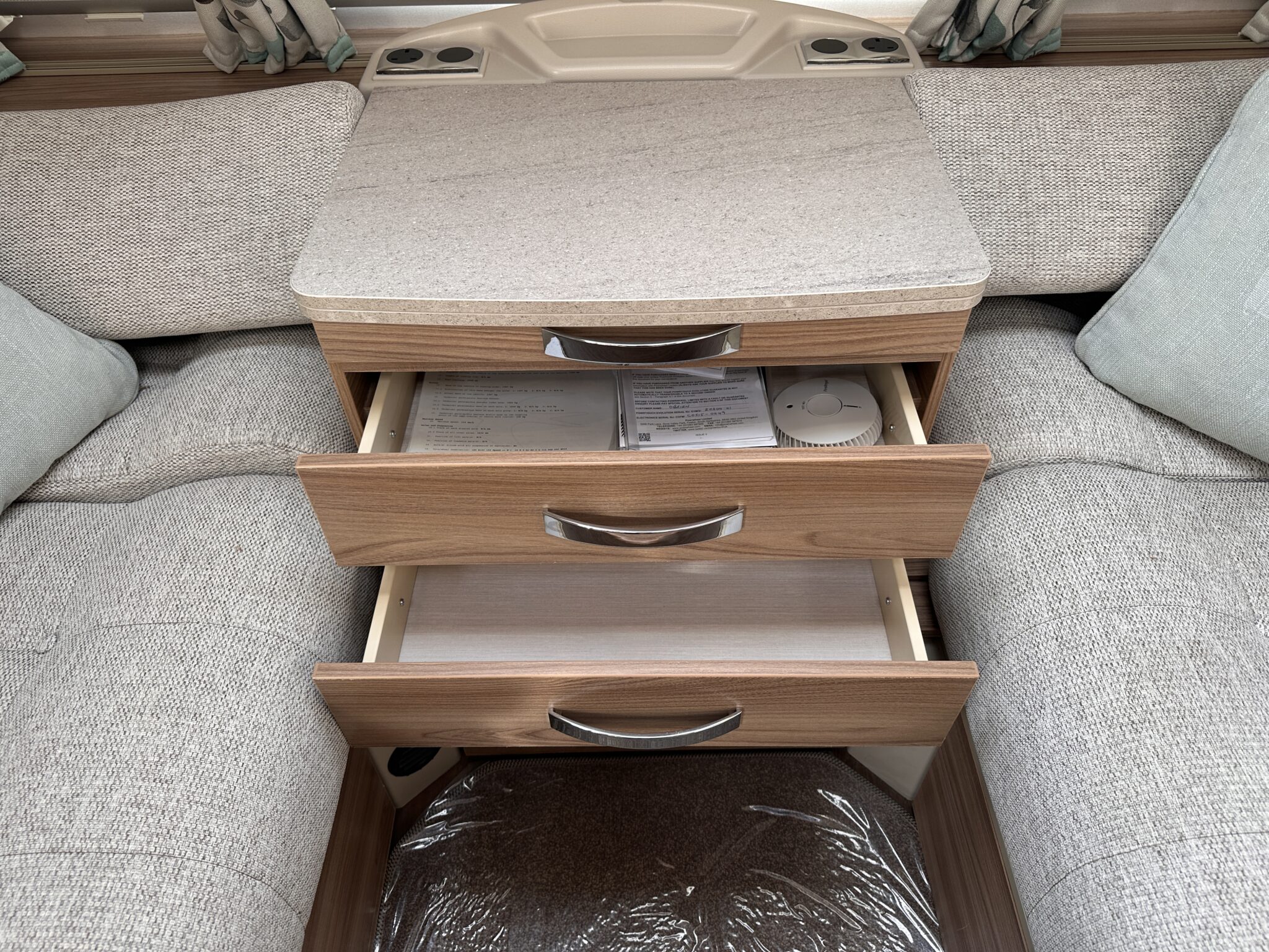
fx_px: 880
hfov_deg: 71.6
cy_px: 476
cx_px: 634
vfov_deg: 56.8
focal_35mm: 24
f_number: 1.78
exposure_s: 1/138
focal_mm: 6.86
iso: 64
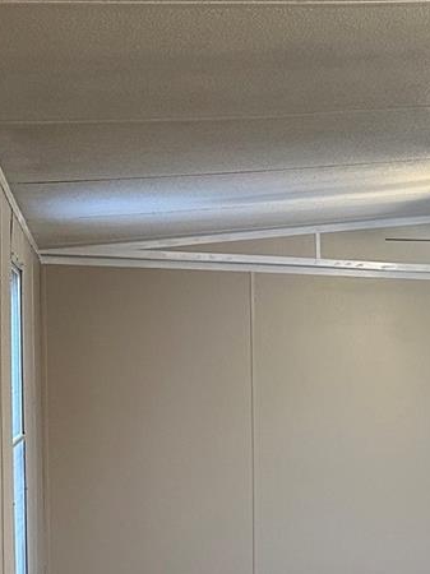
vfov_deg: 23.6
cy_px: 438
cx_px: 722
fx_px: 1359
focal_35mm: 82
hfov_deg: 15.8
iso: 250
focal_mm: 6.86
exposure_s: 1/60
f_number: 1.78
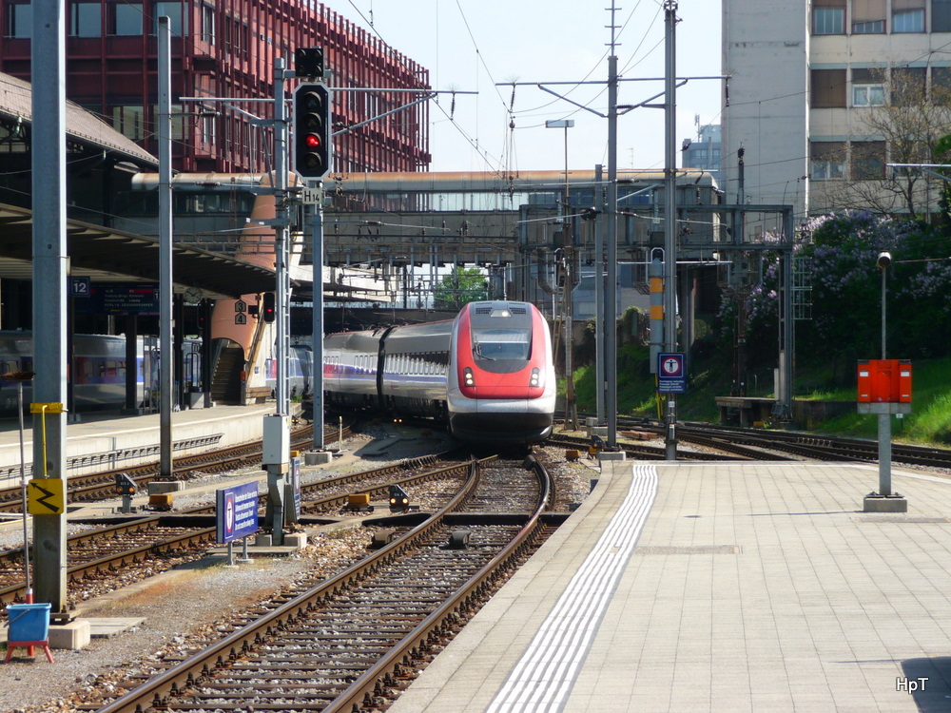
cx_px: 476
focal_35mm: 112
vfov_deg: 13.2
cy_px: 356
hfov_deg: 17.6
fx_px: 3077
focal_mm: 19.1
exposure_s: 1/320
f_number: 4.7
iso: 100
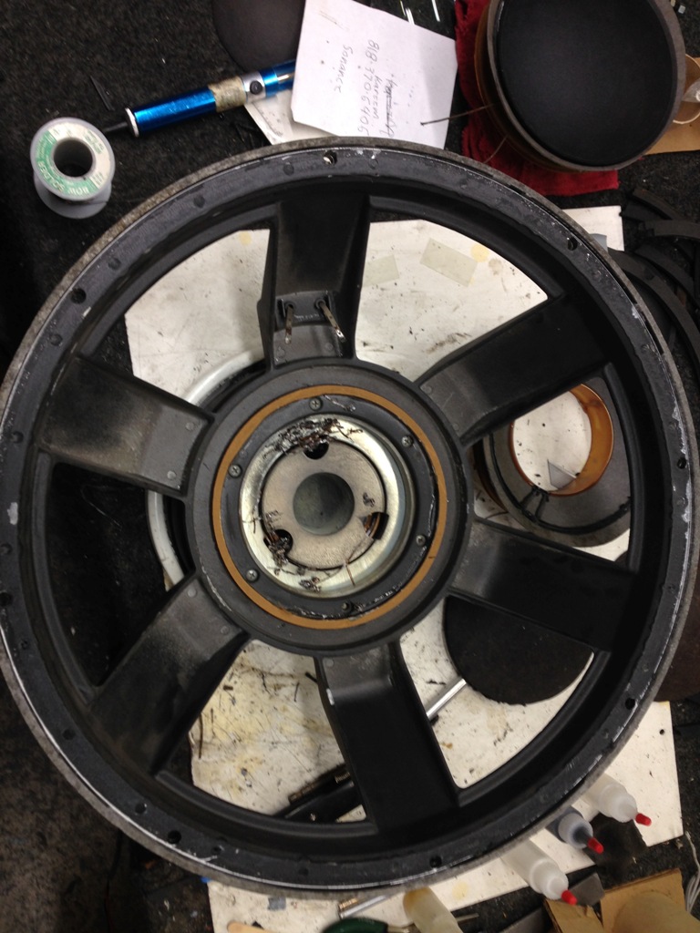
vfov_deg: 55.4
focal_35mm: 33
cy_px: 466
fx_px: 890
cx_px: 350
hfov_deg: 42.9
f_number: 2.4
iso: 50
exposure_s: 1/20
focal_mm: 4.12
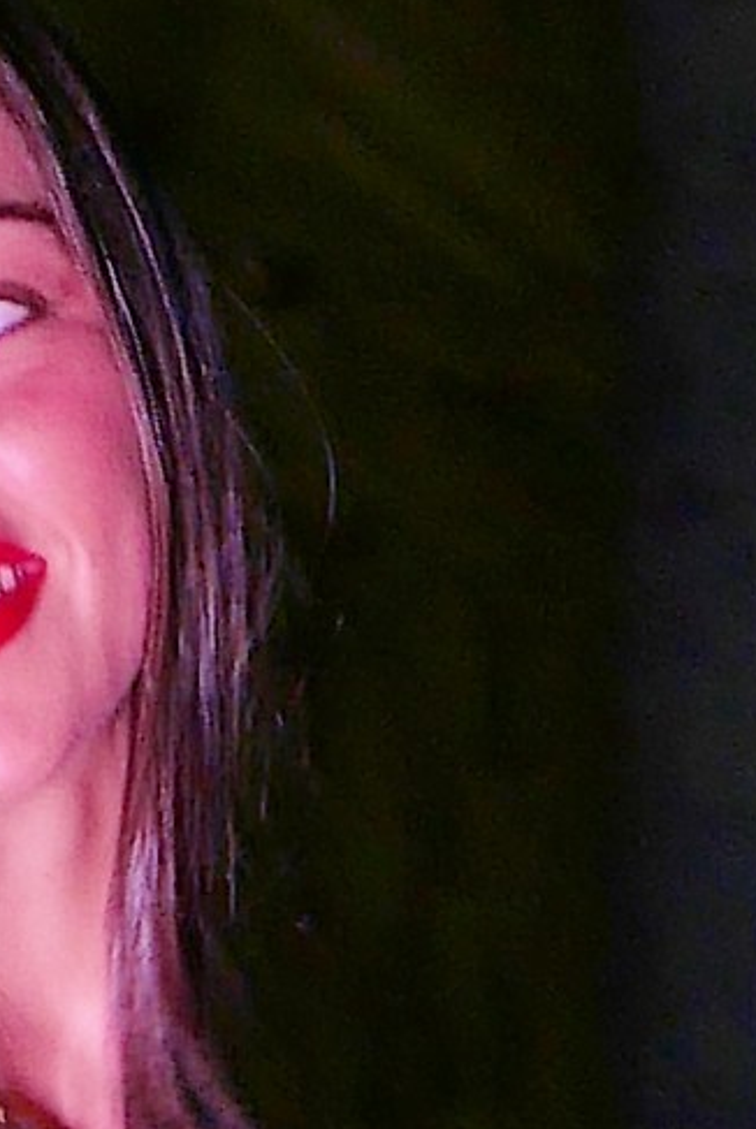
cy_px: 2397
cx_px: 385
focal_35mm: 739
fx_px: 23211
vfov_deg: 2.8
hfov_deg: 1.9
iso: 200
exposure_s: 1/40
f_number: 5
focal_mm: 34
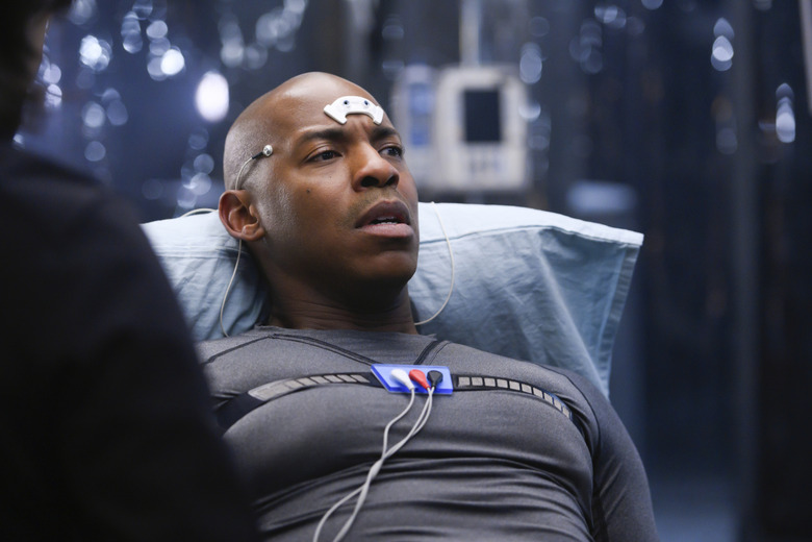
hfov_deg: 17.1
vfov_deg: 11.4
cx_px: 406
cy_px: 271
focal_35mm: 120
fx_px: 2706
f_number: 2.8
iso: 3200
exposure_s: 1/125
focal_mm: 120
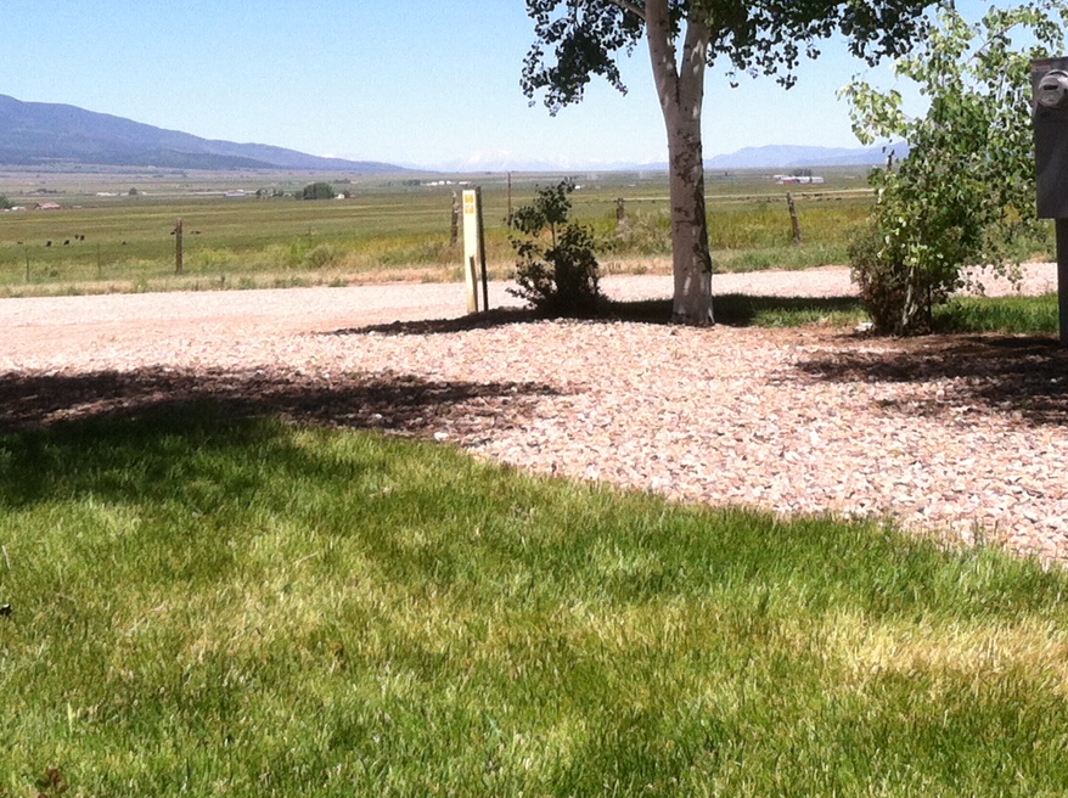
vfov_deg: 17.7
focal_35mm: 82
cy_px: 102
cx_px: 480
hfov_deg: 23.9
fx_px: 2526
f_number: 2.8
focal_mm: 3.85
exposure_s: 1/1111
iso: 80
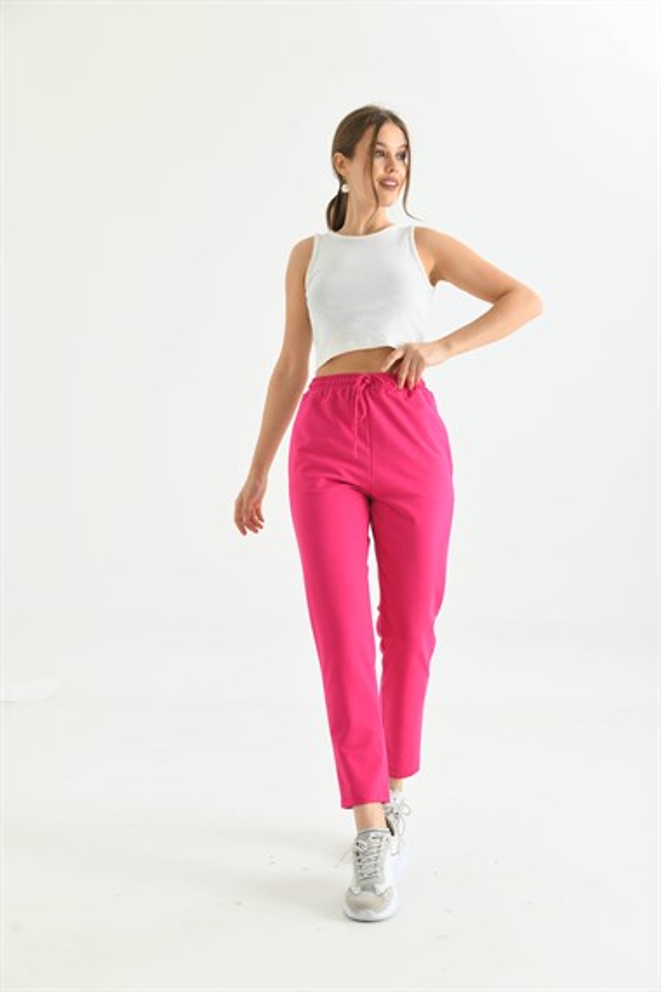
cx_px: 330
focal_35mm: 48
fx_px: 1322
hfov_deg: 28.1
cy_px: 496
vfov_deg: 41.1
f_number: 5.6
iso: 160
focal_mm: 48
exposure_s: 1/125
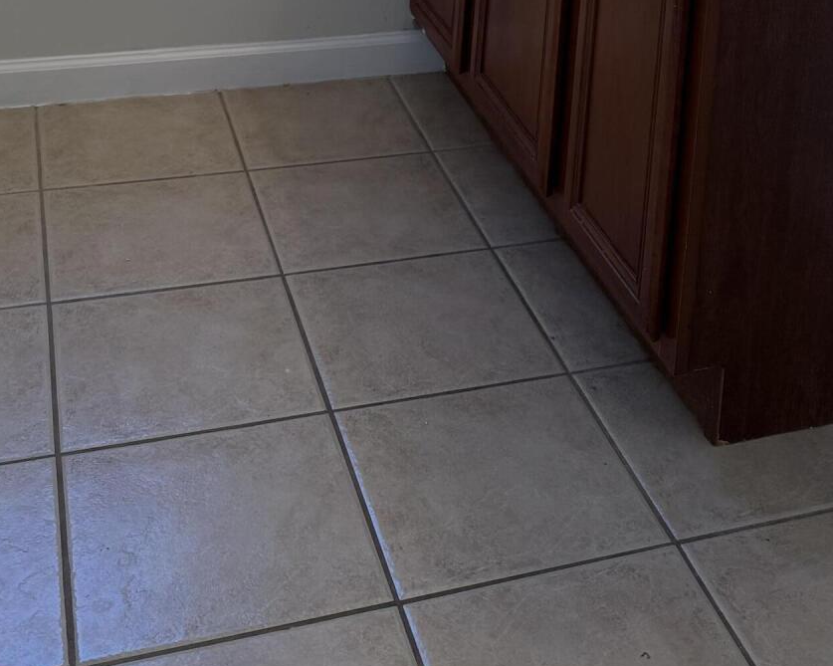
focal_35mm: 56
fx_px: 1380
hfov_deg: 33.3
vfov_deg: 22.7
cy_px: -300
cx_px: 552
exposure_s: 1/280
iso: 80
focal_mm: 6.76
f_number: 1.78
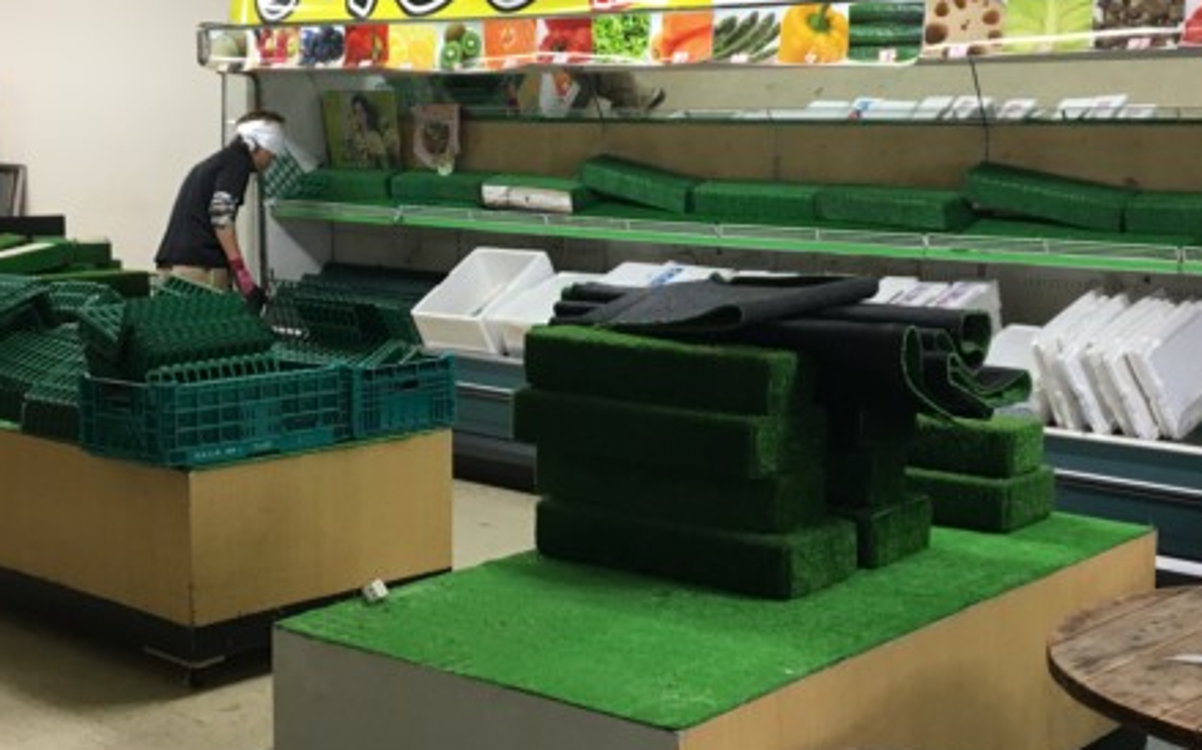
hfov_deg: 36.3
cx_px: 586
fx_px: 1834
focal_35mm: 56
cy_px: 359
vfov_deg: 23.1
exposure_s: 1/30
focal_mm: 4.15
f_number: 2.2
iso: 80
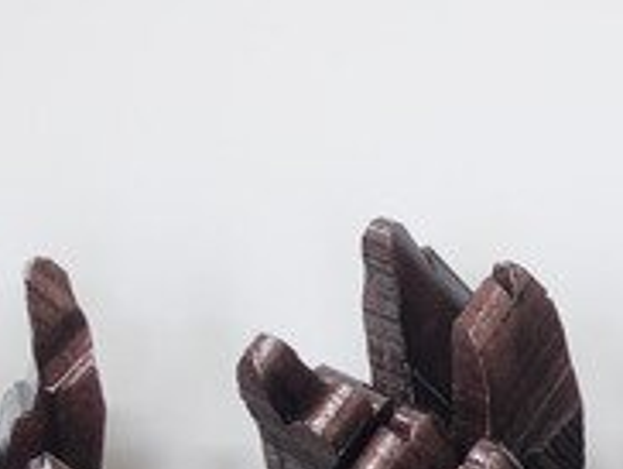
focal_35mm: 115
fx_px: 2072
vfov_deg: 12.7
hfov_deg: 16.7
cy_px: 524
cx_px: 626
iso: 200
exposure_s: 3.2
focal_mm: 26
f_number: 13
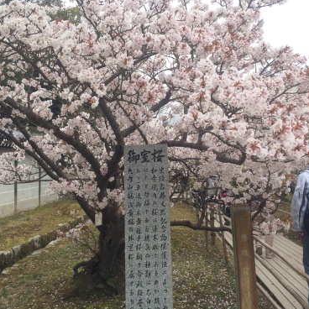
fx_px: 364
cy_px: 108
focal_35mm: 36
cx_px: 156
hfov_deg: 46.0
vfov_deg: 45.5
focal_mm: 4.12
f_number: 2.2
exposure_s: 1/513
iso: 32
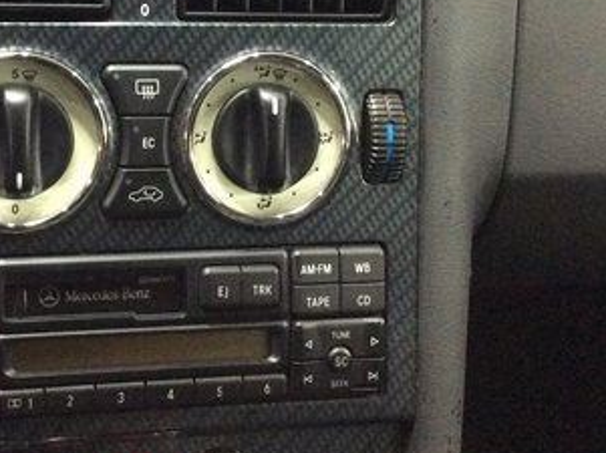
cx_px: 157
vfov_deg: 21.4
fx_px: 1189
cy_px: 127
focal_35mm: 68
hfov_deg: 28.2
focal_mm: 3.3
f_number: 2.4
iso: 400
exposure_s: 1/15
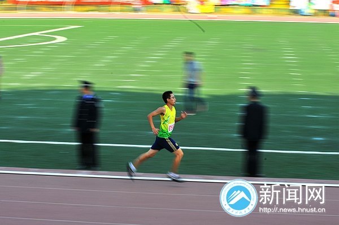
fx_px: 988
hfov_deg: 19.5
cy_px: 112
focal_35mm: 105
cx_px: 170
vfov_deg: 13.0
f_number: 18
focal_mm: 70
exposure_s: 1/25
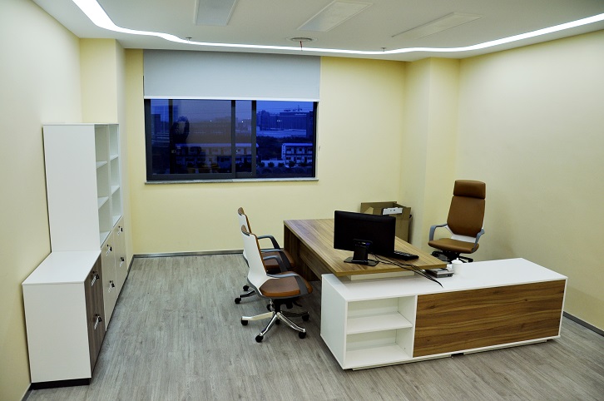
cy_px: 200
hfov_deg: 67.5
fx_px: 452
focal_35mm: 27
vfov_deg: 47.8
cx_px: 302
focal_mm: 18
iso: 400
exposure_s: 1/45
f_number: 3.5
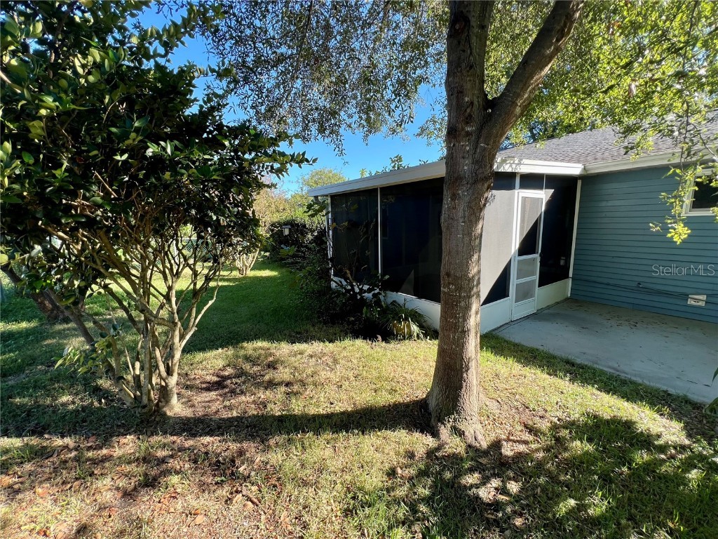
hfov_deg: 106.2
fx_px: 270
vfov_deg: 89.9
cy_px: 270
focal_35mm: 13
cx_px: 359
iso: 32
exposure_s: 1/178
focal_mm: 1.57
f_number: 1.8
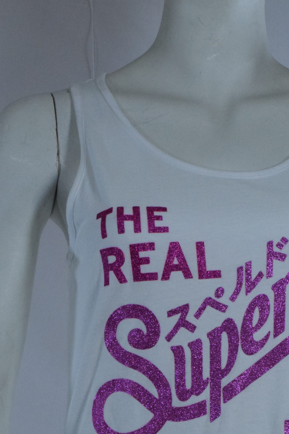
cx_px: 203
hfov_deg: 12.5
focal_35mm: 109
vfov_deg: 18.5
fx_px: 1312
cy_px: 367
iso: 3200
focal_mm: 38
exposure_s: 1/250
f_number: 20
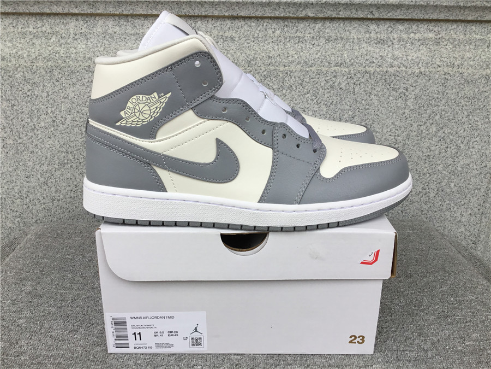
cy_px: 184
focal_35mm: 31
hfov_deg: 58.4
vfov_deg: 45.4
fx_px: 440
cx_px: 246
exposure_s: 1/170
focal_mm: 3.3
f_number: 2.4
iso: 25
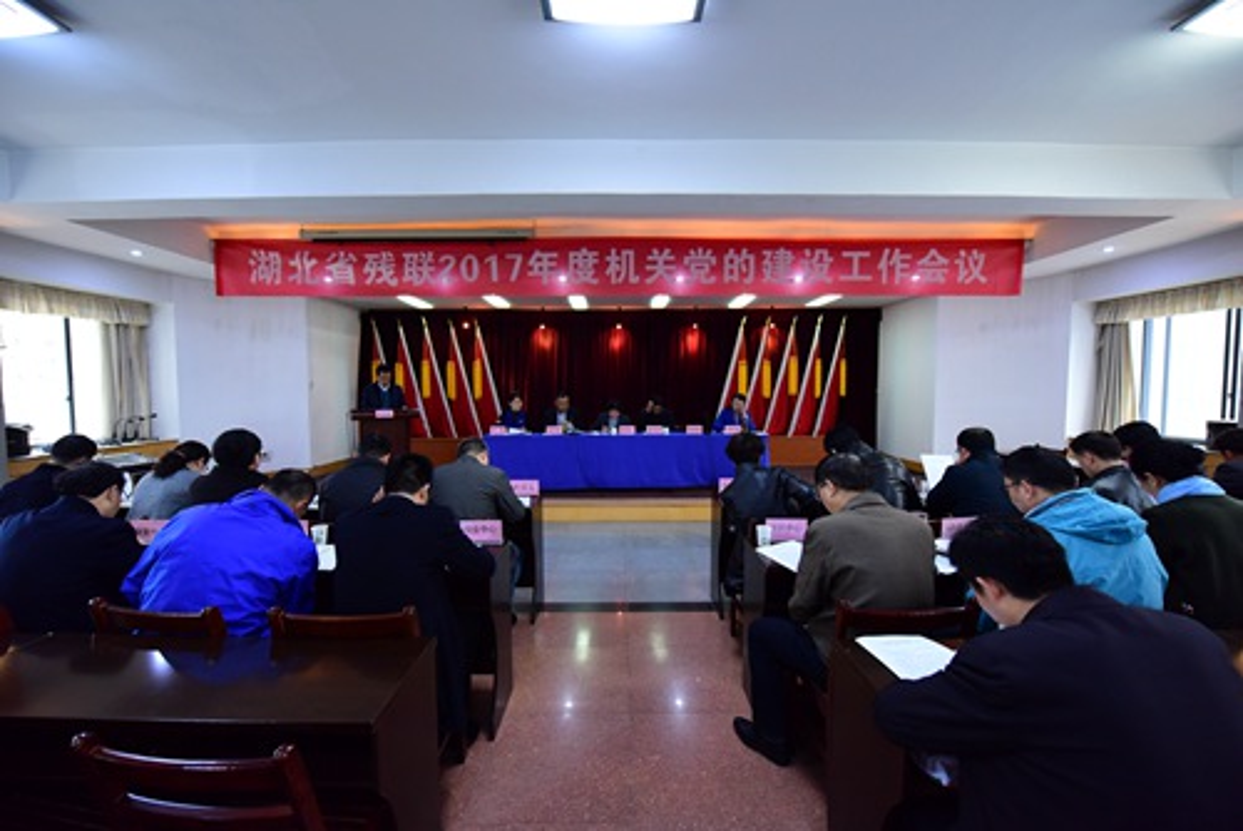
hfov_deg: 104.2
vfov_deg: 81.3
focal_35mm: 14
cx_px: 622
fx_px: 484
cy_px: 416
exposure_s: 1/100
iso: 2500
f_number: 3.5
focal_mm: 14
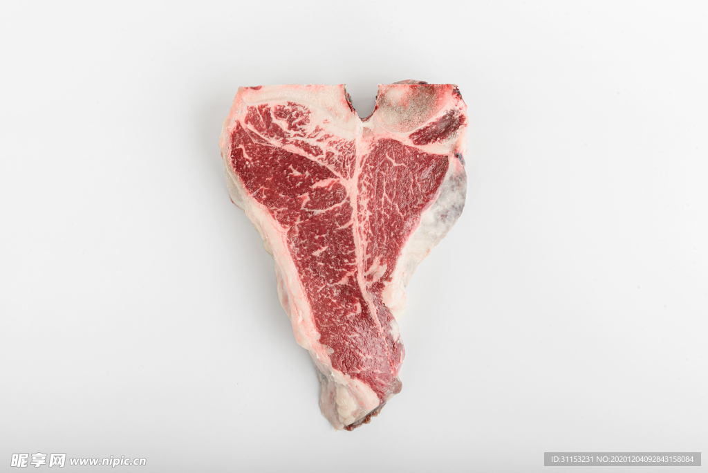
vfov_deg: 26.0
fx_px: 1023
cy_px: 236
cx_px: 354
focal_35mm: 52
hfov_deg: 38.2
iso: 250
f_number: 18
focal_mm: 52
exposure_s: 1/125
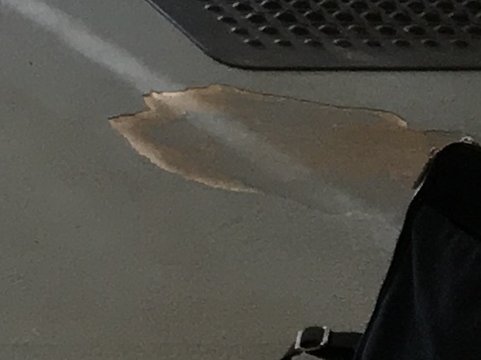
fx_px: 3224
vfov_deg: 6.0
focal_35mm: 232
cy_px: -641
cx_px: -1187
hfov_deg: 7.1
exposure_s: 1/30
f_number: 2.2
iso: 32
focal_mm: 4.15
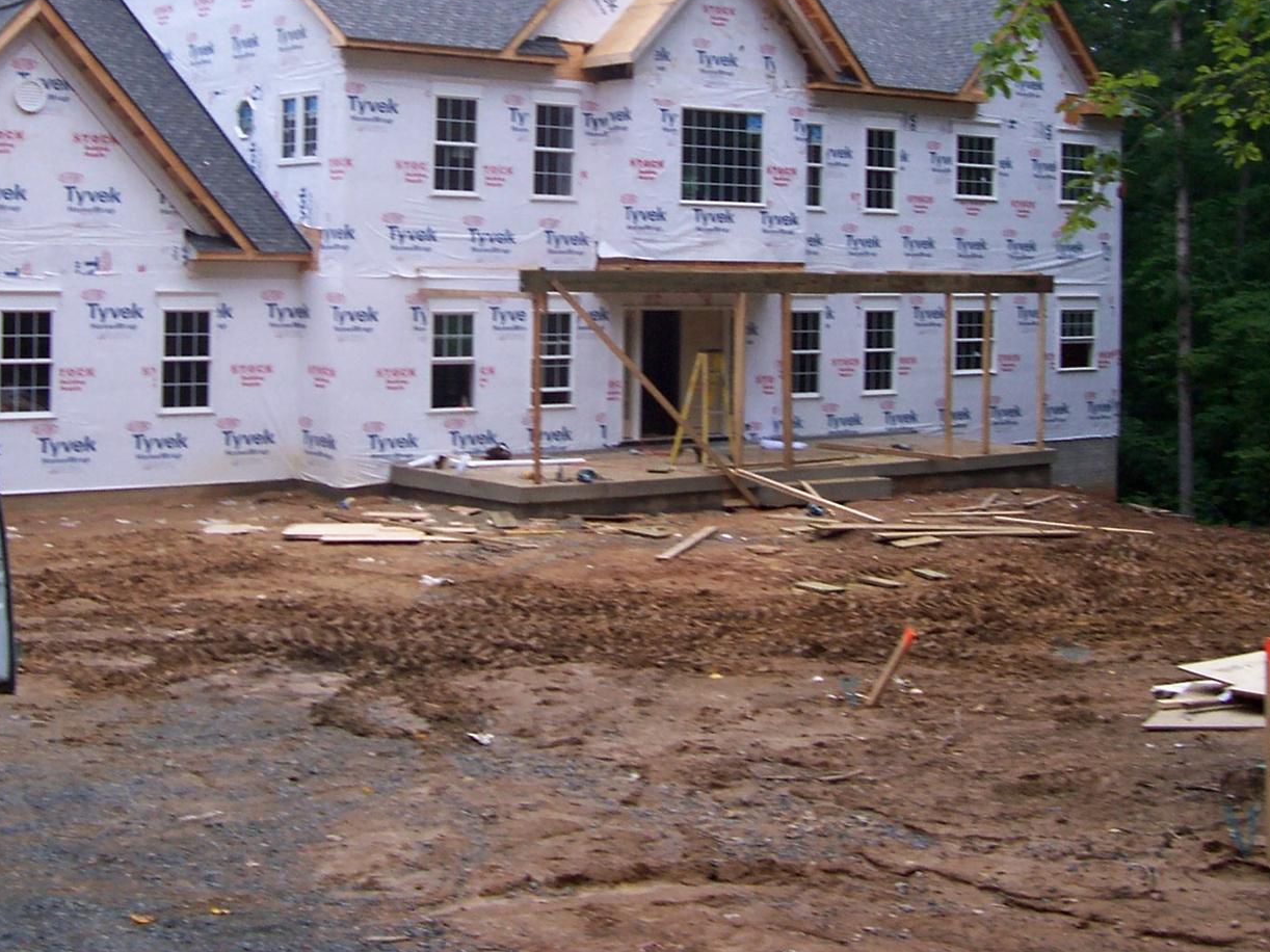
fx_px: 2091
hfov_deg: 33.8
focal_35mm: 57
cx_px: 579
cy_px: 221
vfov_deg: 25.3
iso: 80
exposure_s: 1/65.7
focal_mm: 5.6
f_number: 2.7
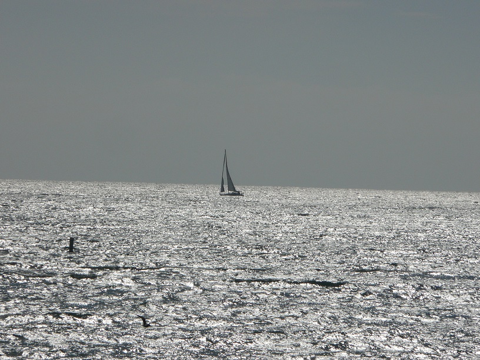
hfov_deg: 4.2
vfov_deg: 3.2
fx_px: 6503
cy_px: 180
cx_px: 240
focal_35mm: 469
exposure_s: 1/2000
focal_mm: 88.8
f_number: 11
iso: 100
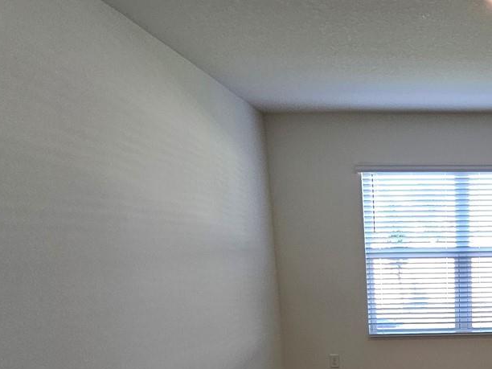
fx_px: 483
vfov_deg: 38.0
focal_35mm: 34
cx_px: 467
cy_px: 354
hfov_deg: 47.0
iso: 50
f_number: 2.2
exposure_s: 1/60
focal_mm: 1.7
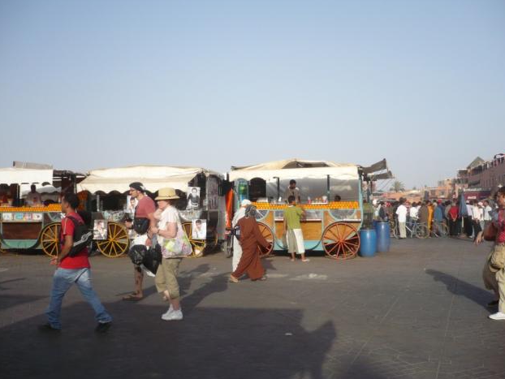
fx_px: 525
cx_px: 257
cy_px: 187
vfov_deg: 39.7
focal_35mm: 36
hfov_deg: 51.3
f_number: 2.8
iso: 100
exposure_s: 1/1000
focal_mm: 5.8
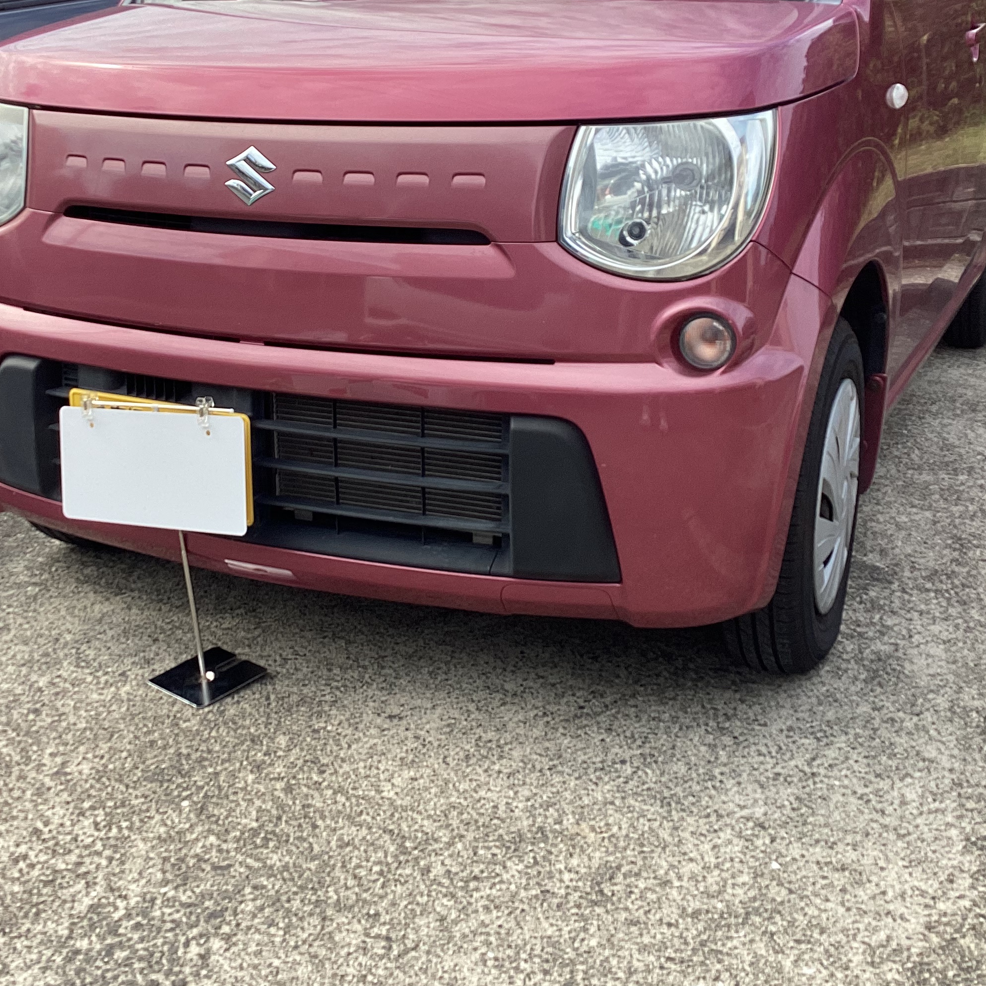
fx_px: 1450
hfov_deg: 37.5
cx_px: 437
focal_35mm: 45
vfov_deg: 37.4
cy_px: 396
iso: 25
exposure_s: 1/627
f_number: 2.4
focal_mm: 3.3
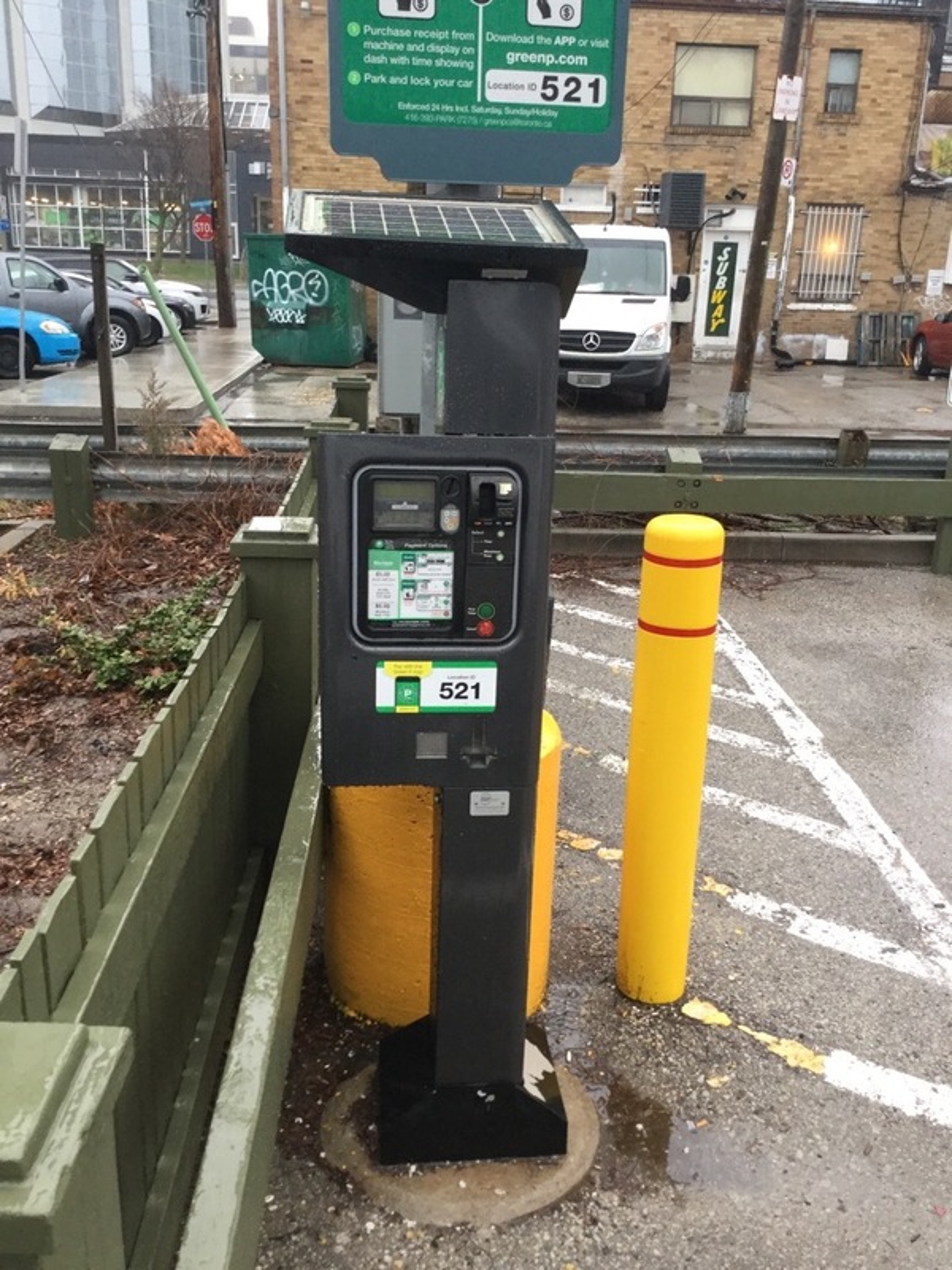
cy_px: 635
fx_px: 1137
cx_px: 476
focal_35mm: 31
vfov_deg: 58.4
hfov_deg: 45.4
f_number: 2.4
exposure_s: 1/30
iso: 25
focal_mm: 3.3
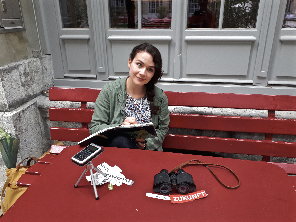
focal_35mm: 27
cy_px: 111
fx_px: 231
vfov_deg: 51.4
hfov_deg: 65.3
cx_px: 148
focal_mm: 3.6
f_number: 1.9
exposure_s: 1/33
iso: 50
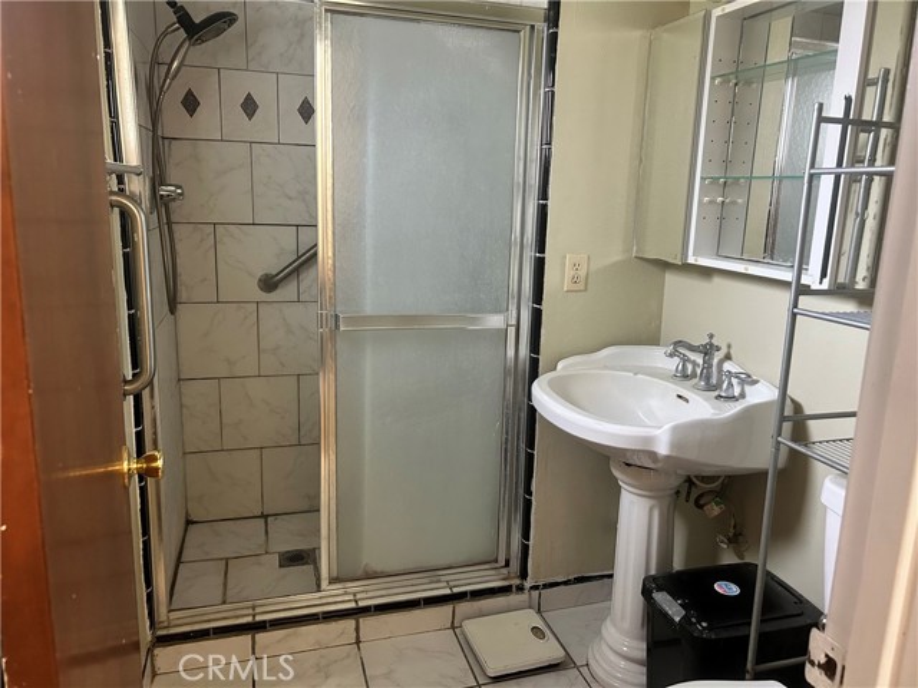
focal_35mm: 26
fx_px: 690
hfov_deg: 67.3
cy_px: 344
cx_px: 459
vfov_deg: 53.1
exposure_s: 1/60
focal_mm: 5.7
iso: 320
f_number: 1.5
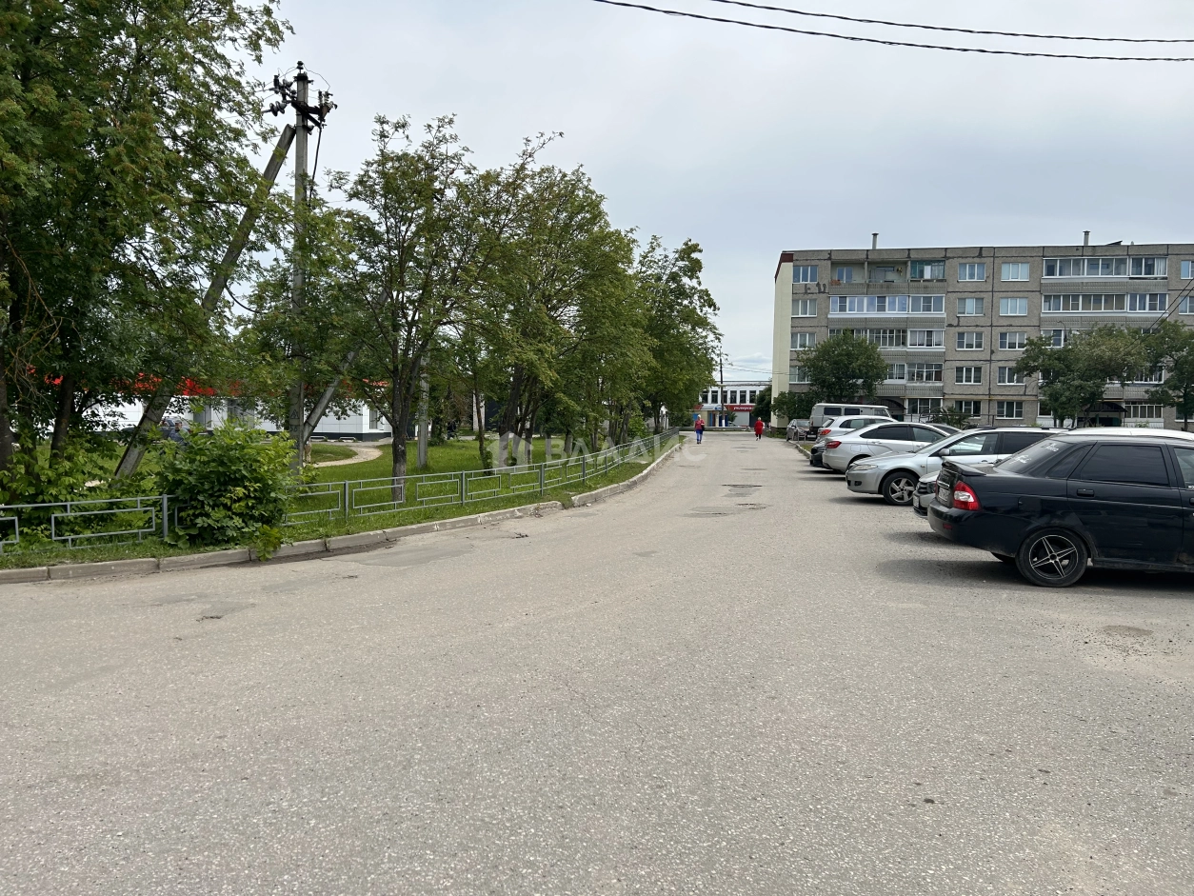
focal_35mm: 26
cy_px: 448
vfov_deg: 53.1
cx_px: 597
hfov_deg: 67.3
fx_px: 897
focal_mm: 5.7
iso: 50
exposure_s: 1/5319
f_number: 1.5
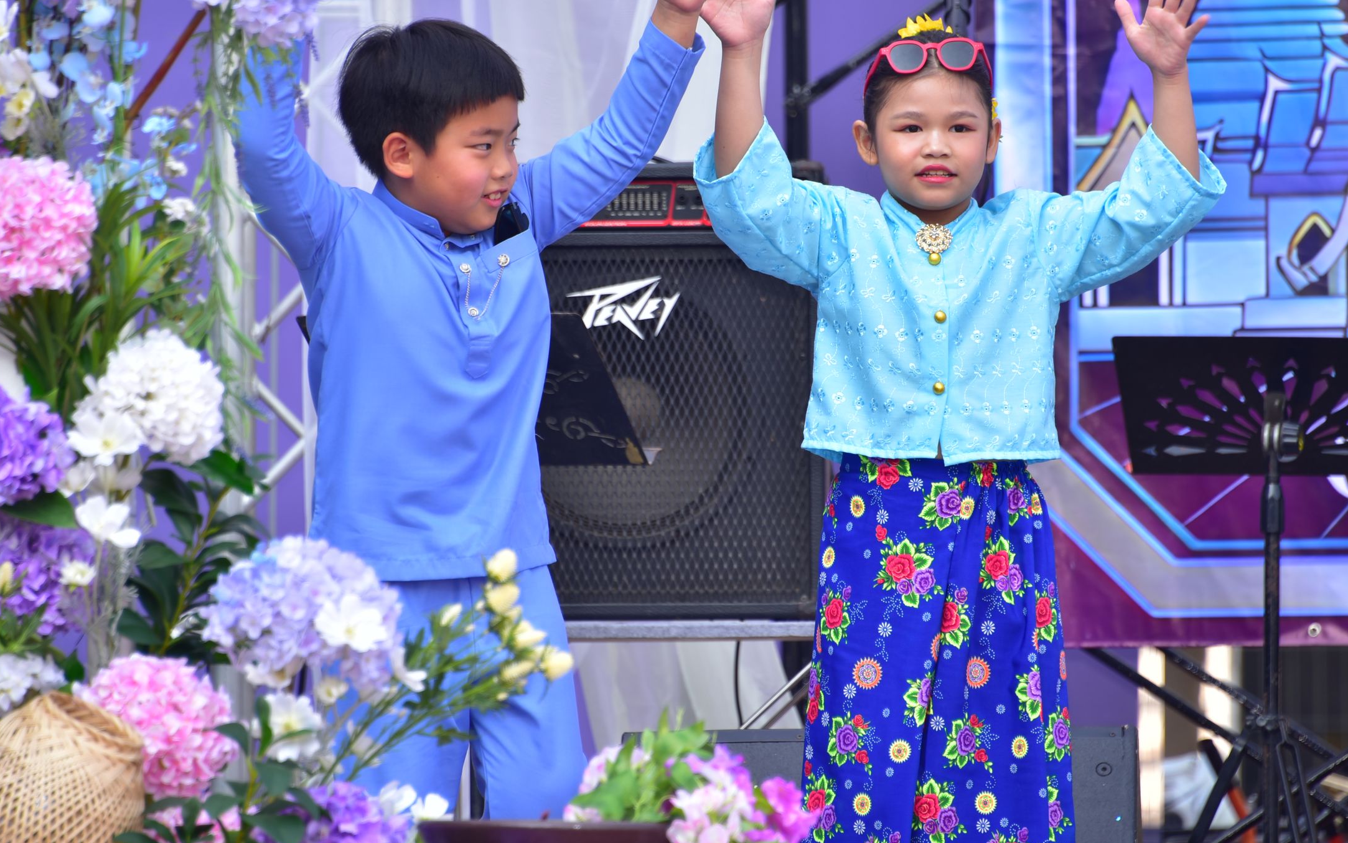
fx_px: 12969
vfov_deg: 3.7
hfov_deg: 5.9
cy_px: 340
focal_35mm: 353
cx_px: 681
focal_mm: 300
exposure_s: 1/200
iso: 200
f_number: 6.3
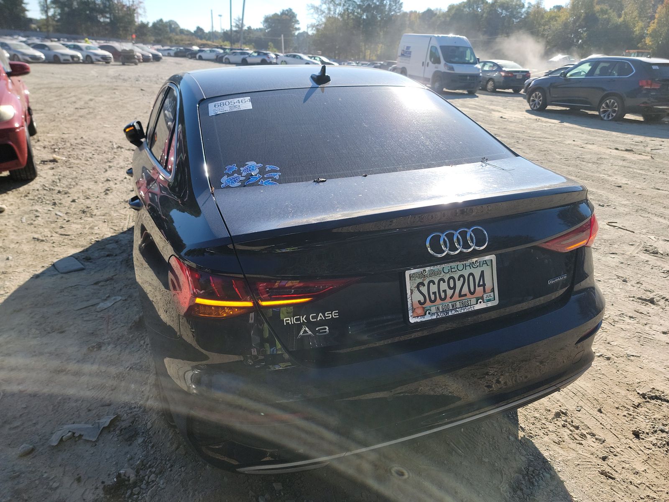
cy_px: 251
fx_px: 464
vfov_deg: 56.8
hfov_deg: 71.6
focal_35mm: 24
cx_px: 334
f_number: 1.8
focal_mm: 6.7
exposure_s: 1/617
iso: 50
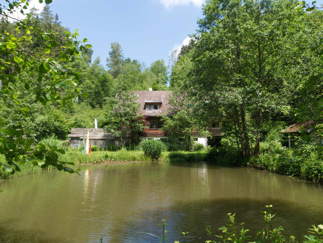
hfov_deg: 63.4
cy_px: 122
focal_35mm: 28
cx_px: 162
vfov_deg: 49.8
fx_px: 261
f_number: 6.3
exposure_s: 1/320
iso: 200
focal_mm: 14
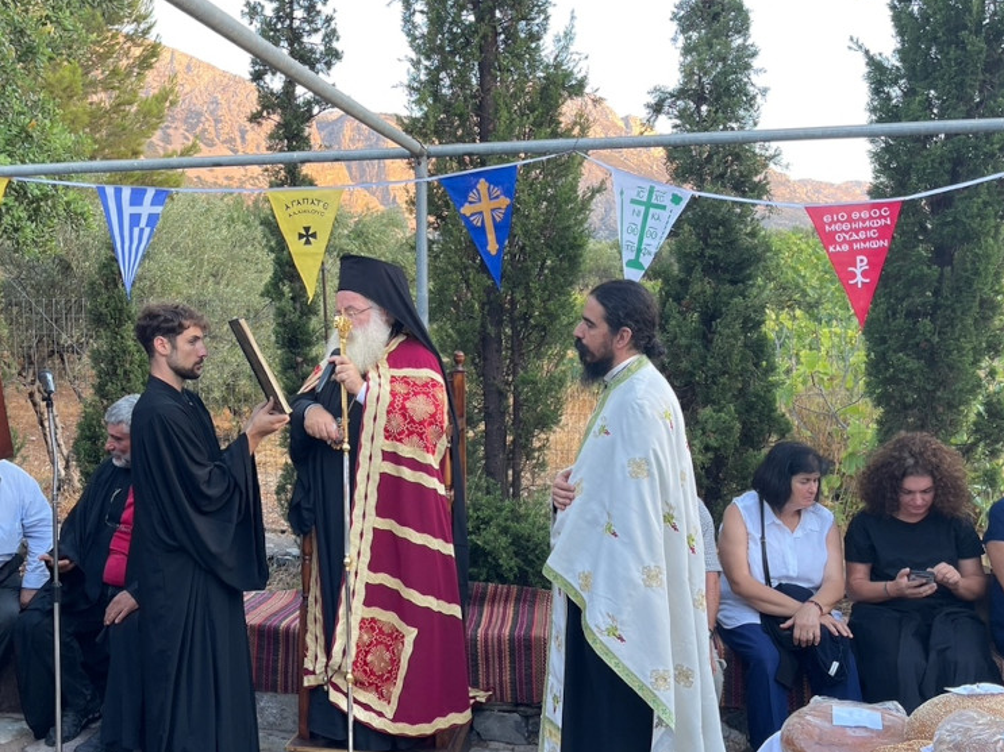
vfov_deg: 40.7
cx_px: 416
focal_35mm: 35
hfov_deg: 52.4
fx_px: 1015
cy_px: 402
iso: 80
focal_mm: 5.1
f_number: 1.6
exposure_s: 1/121
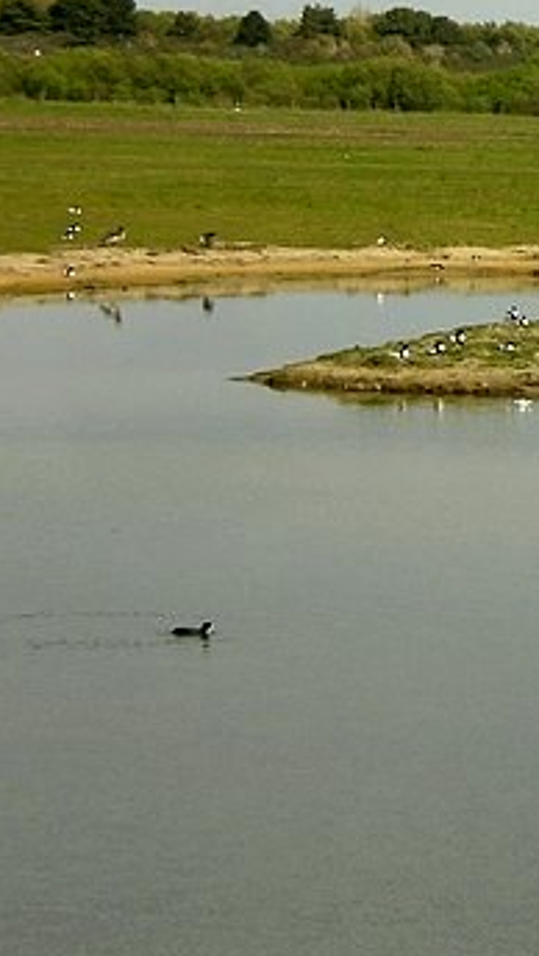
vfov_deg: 8.5
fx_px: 6416
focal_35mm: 253
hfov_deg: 4.8
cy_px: 156
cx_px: 822
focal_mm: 16.51
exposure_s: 1/200
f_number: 7.7
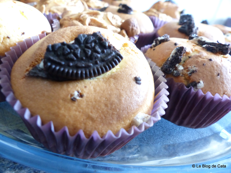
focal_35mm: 27
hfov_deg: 65.3
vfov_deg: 51.4
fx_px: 180
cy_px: 86
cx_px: 116
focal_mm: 4.8
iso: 400
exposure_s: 1/15
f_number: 2.8
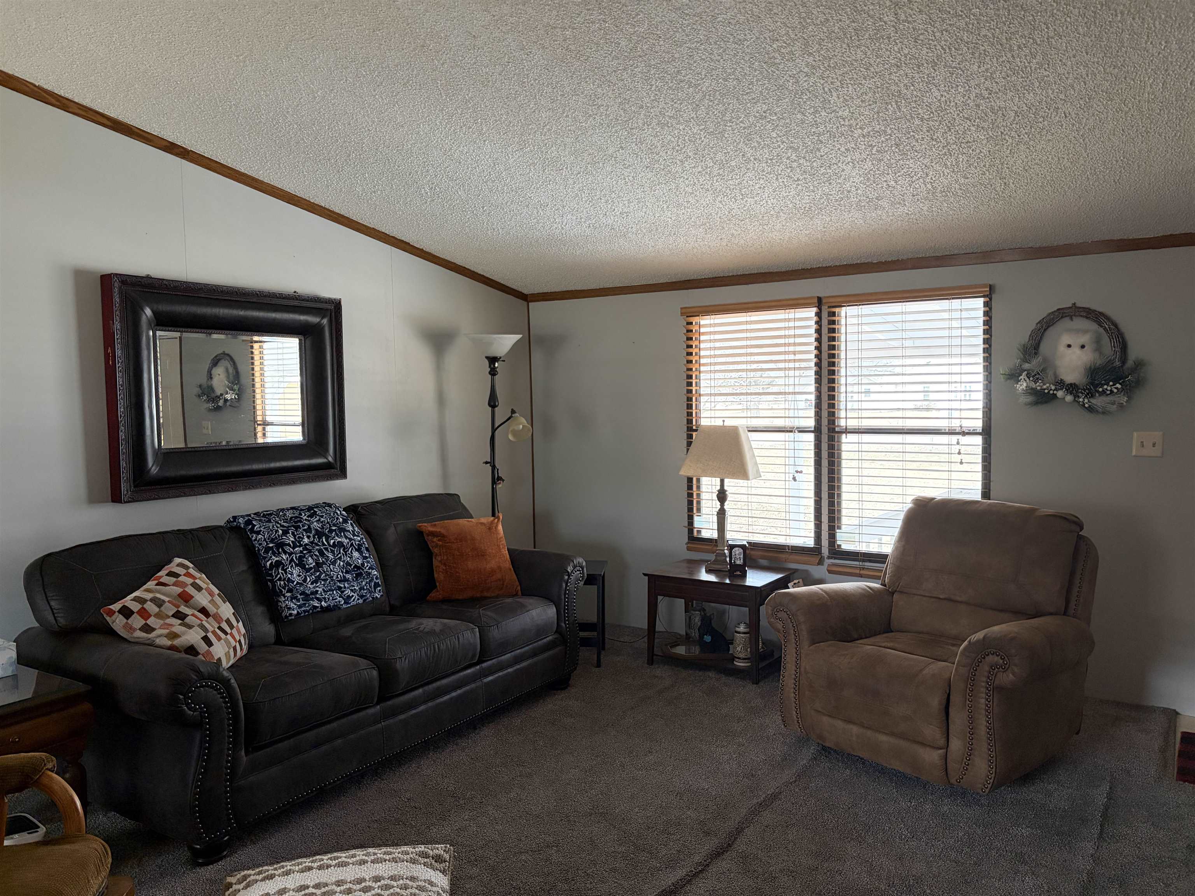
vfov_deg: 53.1
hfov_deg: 67.3
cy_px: 448
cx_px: 598
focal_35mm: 26
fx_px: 898
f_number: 1.6
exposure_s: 1/60
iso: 320
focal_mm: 5.96
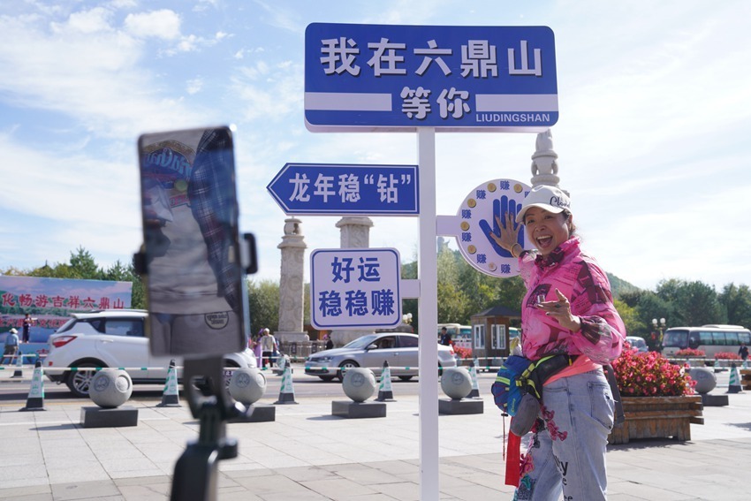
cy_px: 250
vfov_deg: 40.0
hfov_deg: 57.2
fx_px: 688
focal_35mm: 33
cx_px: 376
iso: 100
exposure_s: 1/320
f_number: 5.6
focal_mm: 33
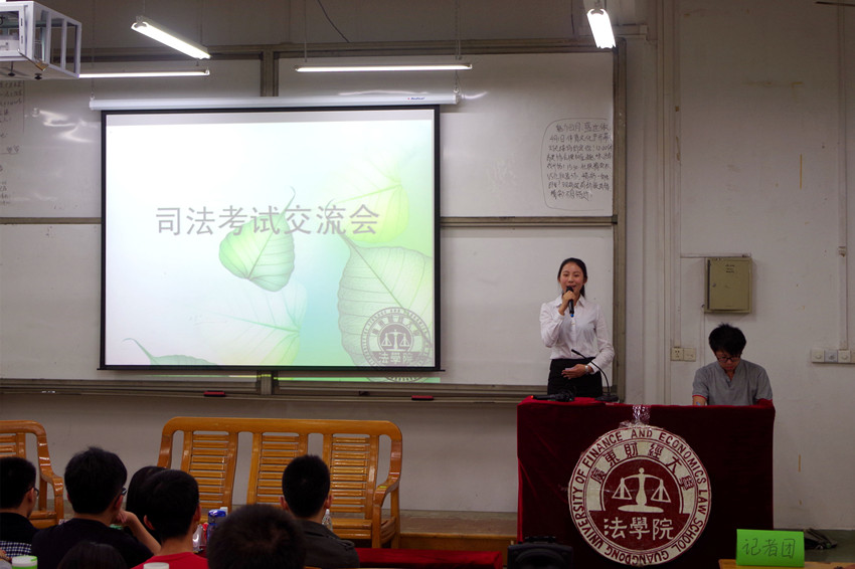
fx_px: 1424
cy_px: 284
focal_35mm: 60
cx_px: 428
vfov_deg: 22.6
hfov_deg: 33.4
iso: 200
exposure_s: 1/40
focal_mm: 40
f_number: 4.5
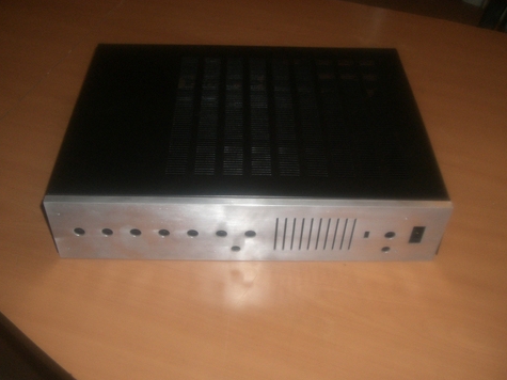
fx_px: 586
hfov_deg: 46.8
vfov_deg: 35.9
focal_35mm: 40
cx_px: 255
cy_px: 196
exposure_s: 1/60
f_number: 2.7
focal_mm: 6.2
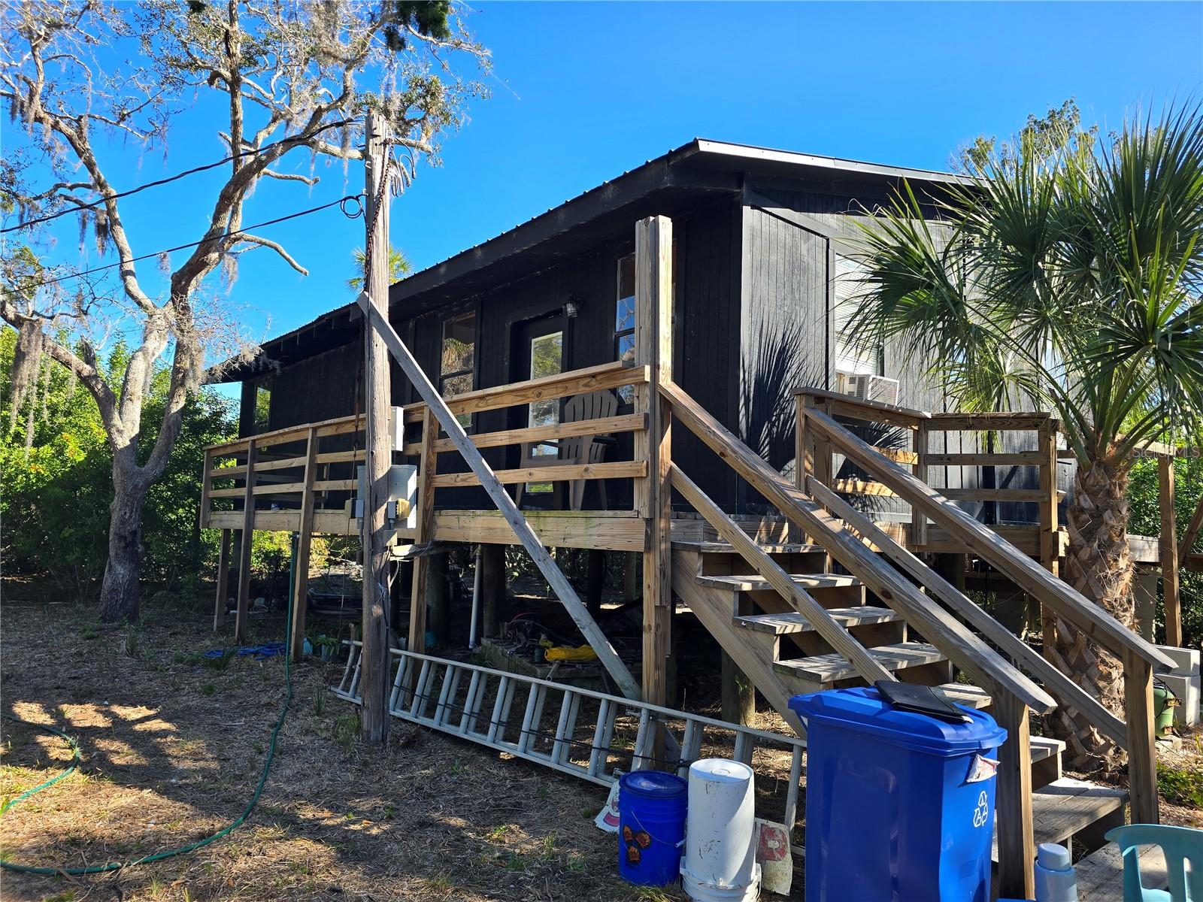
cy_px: 451
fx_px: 799
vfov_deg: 58.9
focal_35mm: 23
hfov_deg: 73.9
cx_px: 602
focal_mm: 6.3
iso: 12
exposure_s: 1/214
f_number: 1.7
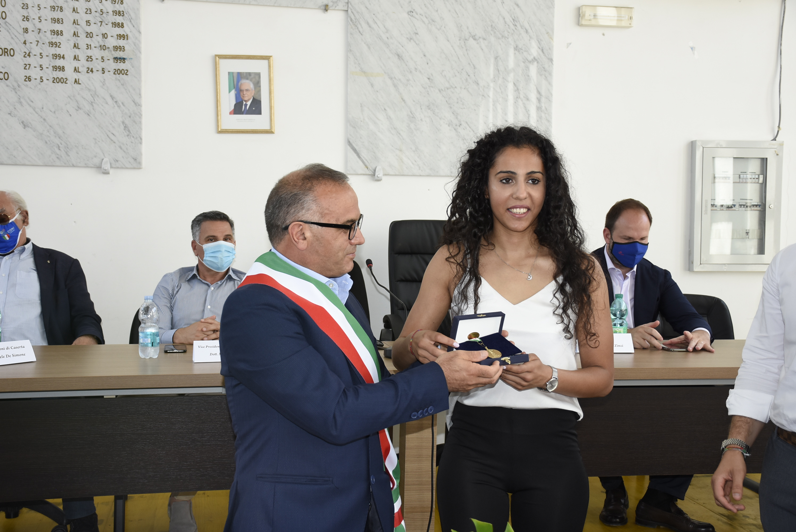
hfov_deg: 43.6
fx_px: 996
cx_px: 398
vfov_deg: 29.9
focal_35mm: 45
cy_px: 266
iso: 500
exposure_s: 1/250
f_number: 5
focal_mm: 30
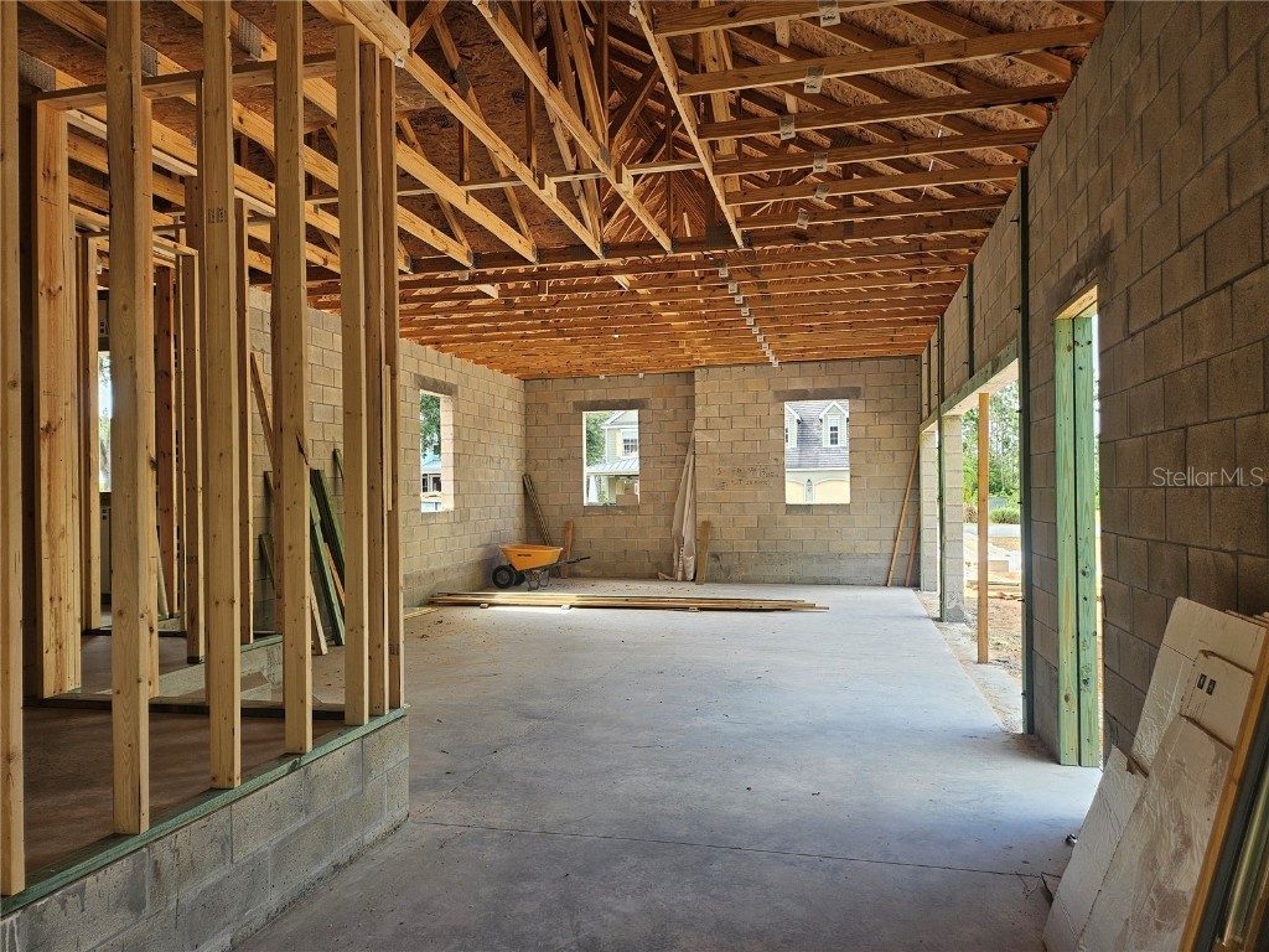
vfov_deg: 56.8
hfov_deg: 71.6
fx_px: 880
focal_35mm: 24
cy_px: 476
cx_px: 634
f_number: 1.8
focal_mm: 5
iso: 50
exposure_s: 1/253
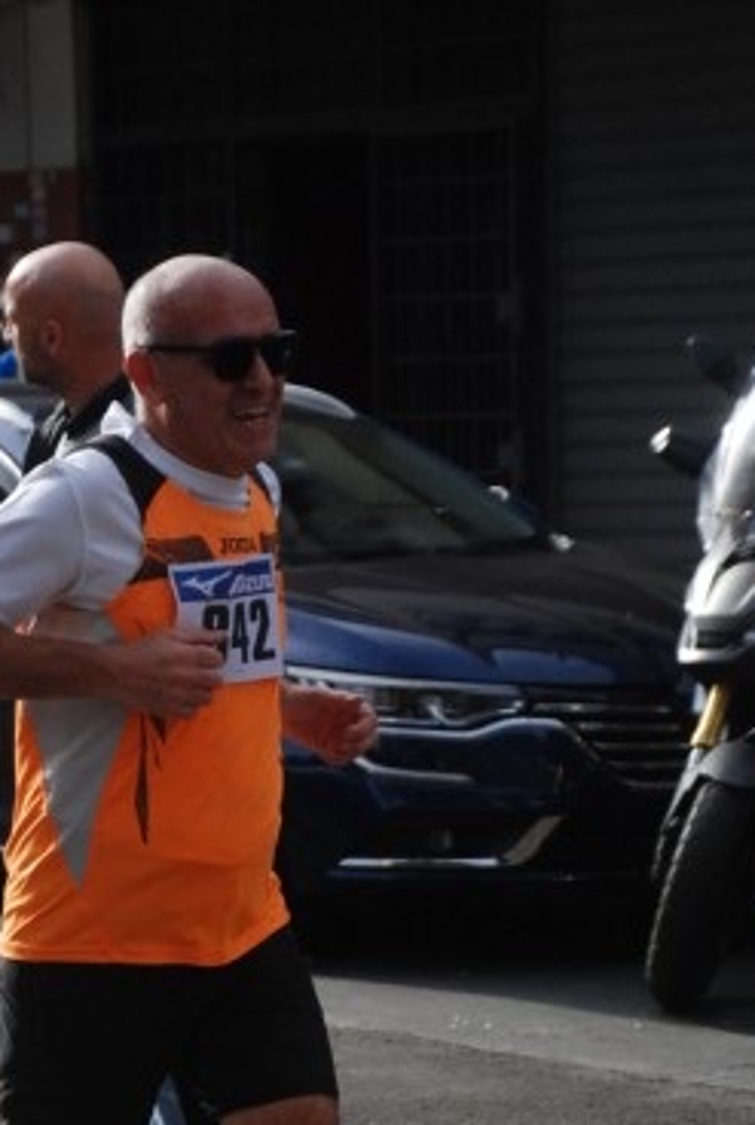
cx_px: 191
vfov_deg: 12.0
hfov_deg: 8.1
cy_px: 883
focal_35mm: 171
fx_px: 5354
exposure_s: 1/1600
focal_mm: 70
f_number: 5.6
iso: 1000
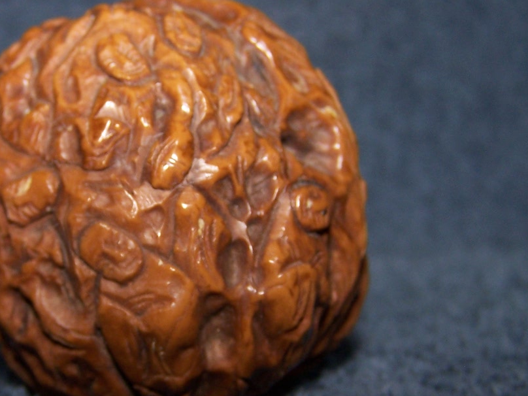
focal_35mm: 73
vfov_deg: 20.1
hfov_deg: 26.5
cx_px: 163
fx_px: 1113
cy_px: 244
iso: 80
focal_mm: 6.3
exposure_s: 1/60
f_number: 2.8
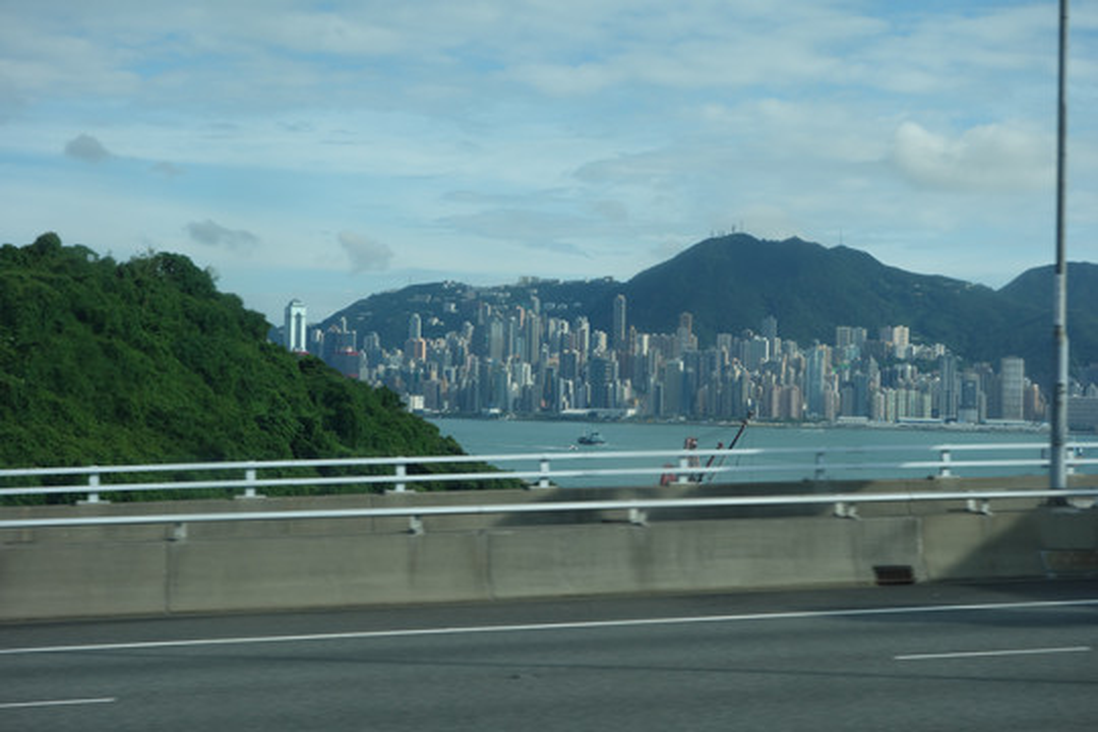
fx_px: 1769
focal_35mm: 58
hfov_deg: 34.5
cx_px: 549
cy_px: 366
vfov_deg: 23.4
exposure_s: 1/320
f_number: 6.3
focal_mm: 21.53
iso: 125
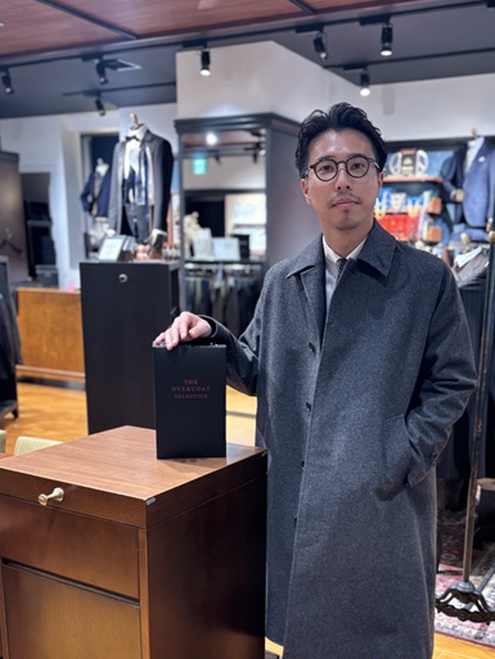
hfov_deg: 37.5
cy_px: 441
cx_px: 303
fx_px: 724
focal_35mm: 38
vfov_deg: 48.1
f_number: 1.6
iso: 200
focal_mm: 5.96
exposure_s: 1/60
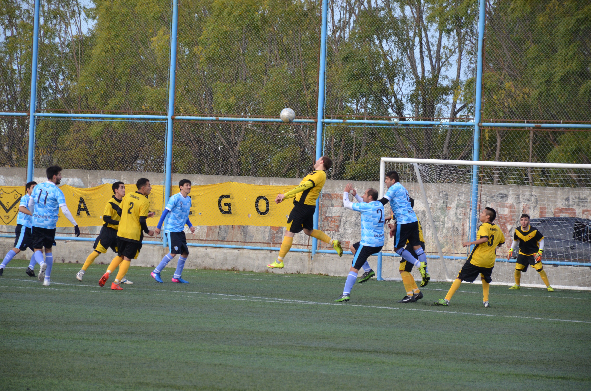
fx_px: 3440
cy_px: 196
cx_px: 296
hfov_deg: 9.8
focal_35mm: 210
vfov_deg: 6.5
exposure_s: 1/800
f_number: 7.1
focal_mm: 140
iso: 800
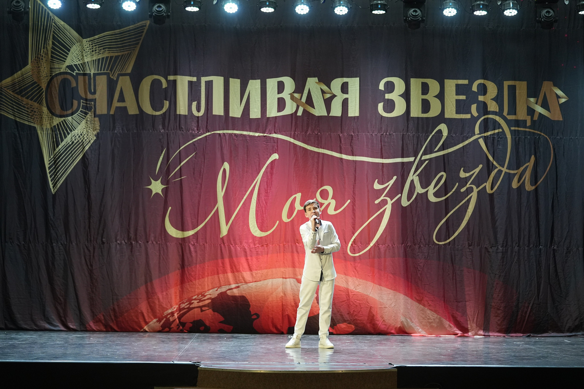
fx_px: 1655
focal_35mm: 102
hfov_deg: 20.0
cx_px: 292
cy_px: 194
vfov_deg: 13.4
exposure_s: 1/400
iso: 2500
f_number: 2.8
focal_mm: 102
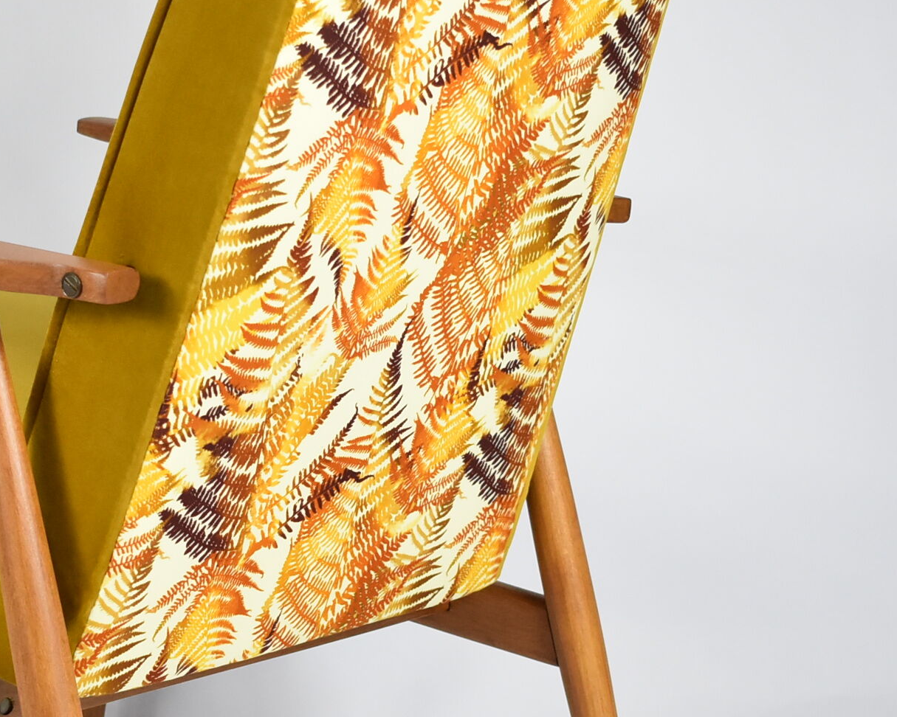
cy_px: 475
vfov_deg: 13.9
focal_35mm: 111
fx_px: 2947
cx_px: 137
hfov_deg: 17.1
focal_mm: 32
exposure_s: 1/125
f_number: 4.5
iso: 1000
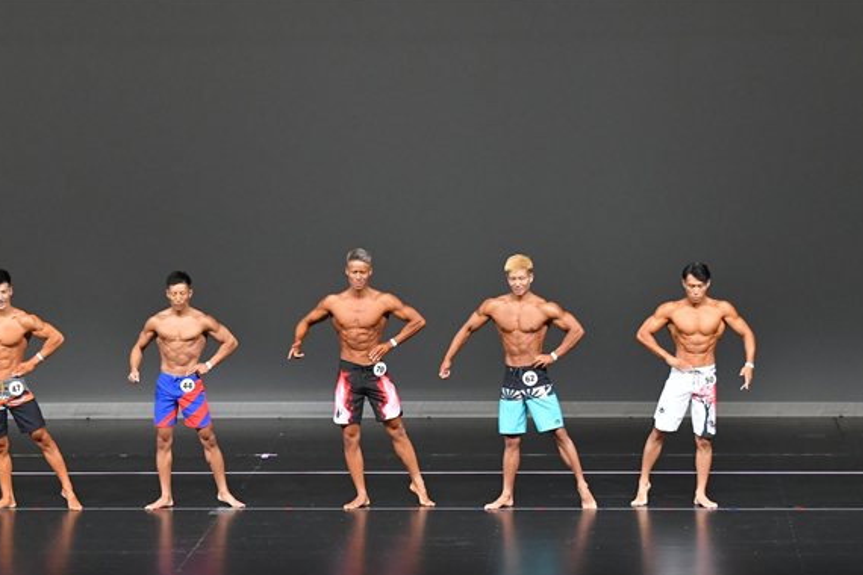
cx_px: 310
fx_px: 3811
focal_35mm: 159
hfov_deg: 12.9
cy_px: 383
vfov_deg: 8.6
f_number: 5.6
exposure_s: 1/400
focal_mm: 78
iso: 4000
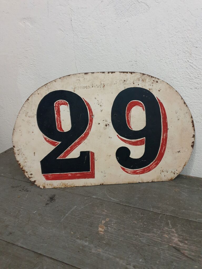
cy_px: 134
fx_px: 202
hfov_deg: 53.1
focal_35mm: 26
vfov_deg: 67.3
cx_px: 101
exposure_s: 1/50
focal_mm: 4.3
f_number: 1.5
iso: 320
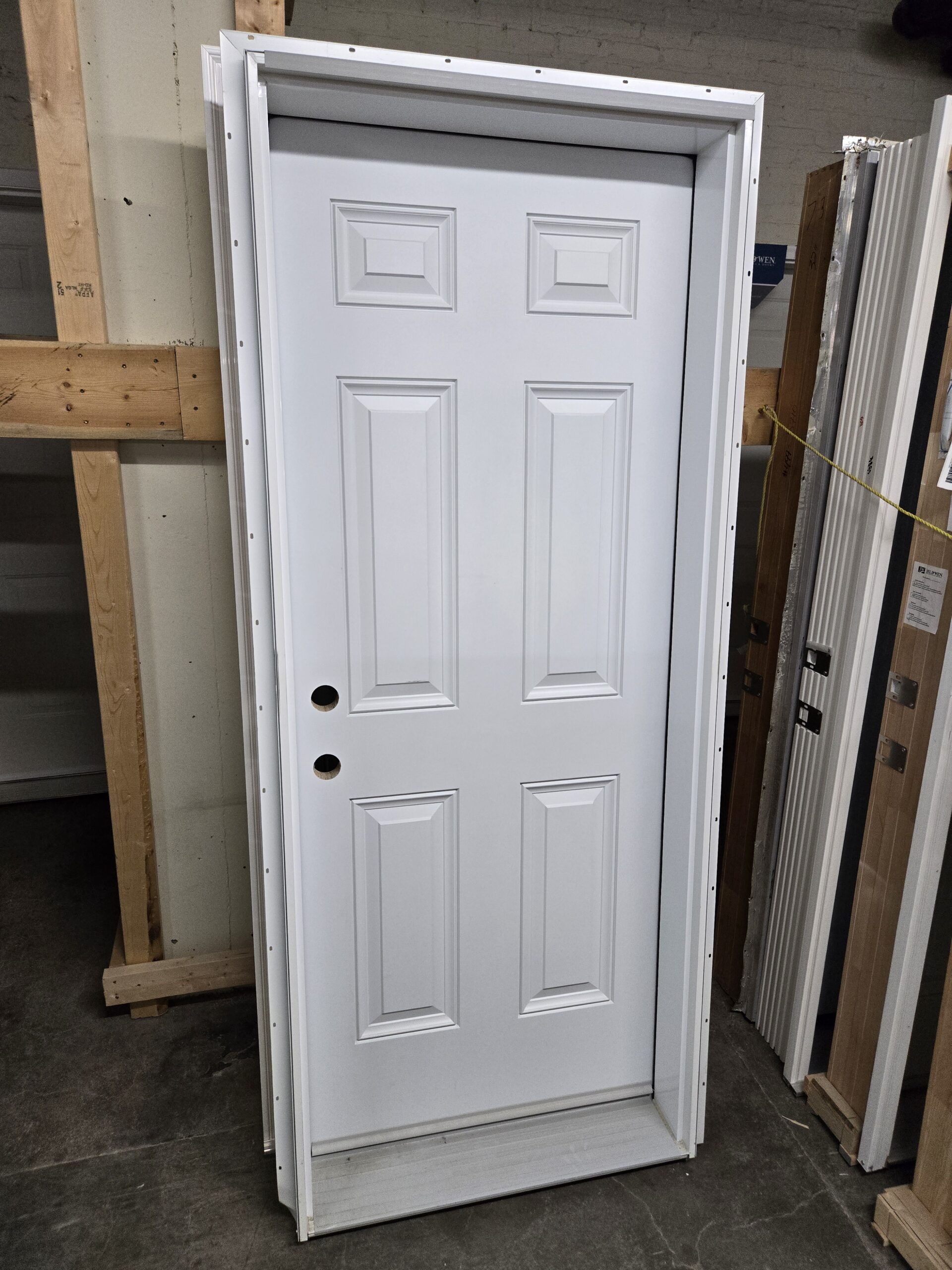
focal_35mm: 23
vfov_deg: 73.9
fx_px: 843
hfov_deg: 58.9
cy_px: 635
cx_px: 476
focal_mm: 5.4
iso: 200
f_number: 1.8
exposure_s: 1/120
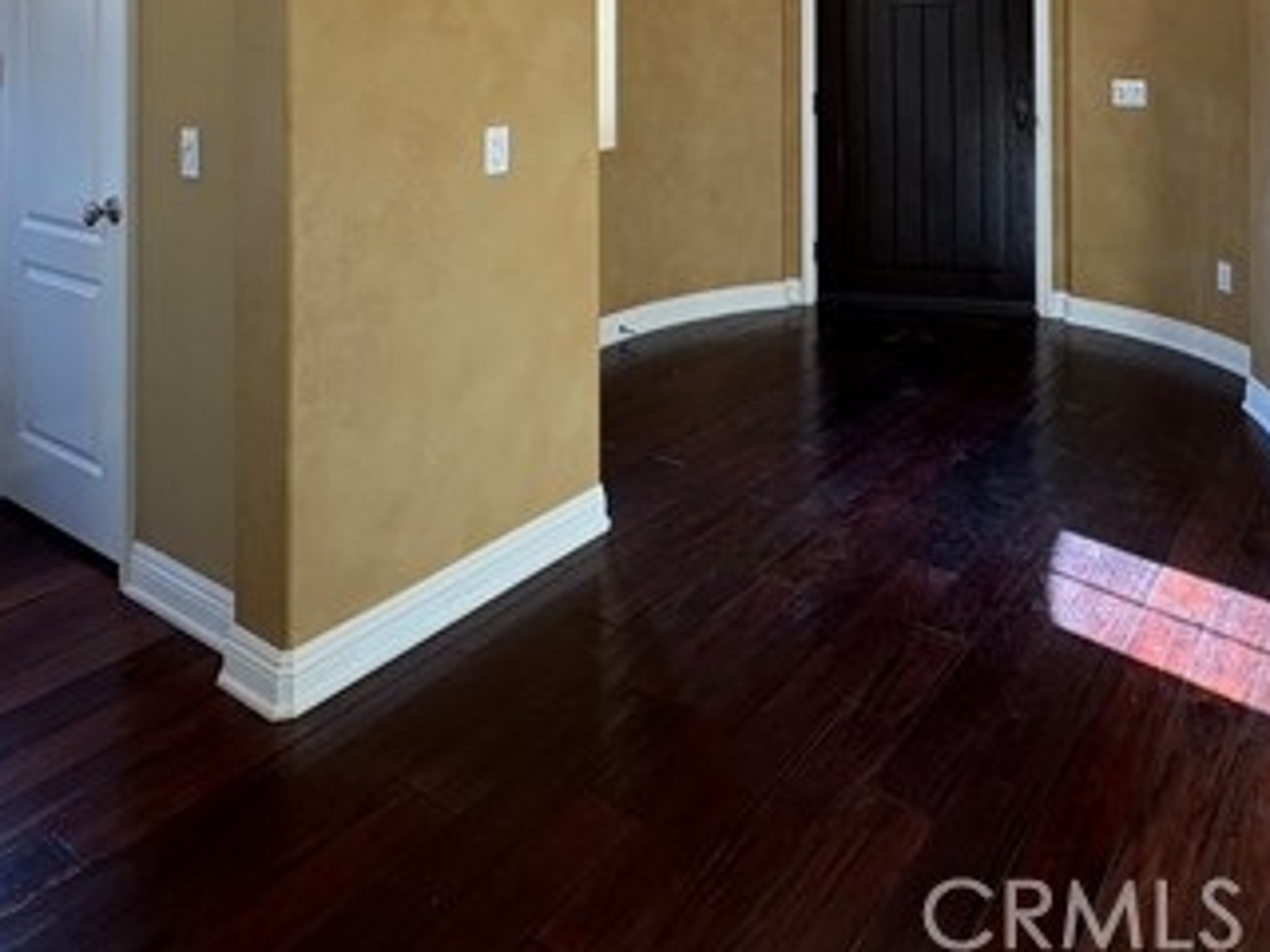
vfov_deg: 43.3
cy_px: 20
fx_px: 1027
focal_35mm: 28
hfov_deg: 62.8
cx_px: 774
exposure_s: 1/60
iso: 160
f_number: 2.2
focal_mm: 2.22
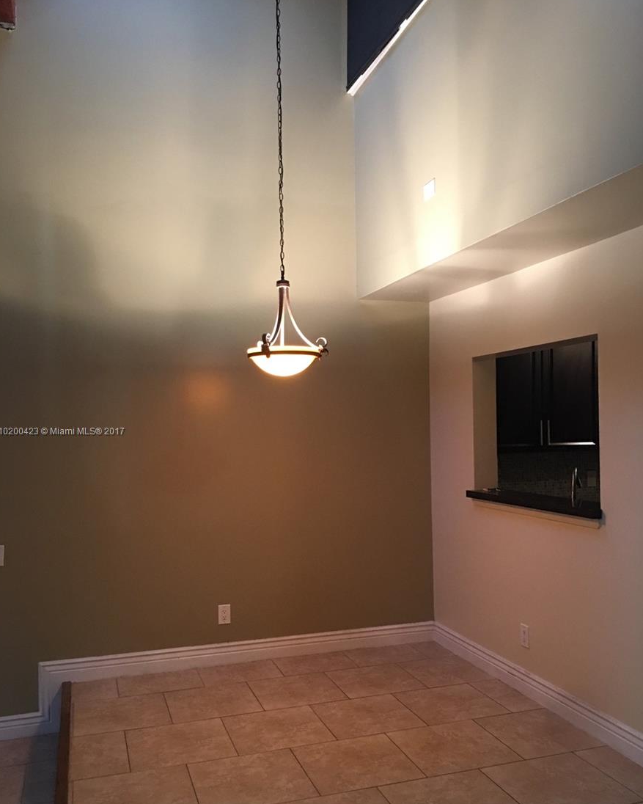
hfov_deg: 47.1
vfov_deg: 57.1
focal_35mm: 31
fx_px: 737
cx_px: 320
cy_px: 432
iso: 100
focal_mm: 4.15
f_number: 2.2
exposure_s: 1/8
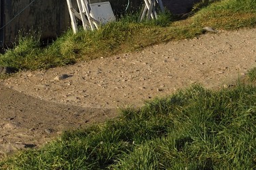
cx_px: 110
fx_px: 867
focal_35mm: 122
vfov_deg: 10.5
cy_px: -138
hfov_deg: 16.8
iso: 200
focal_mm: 29
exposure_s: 1/500
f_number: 10
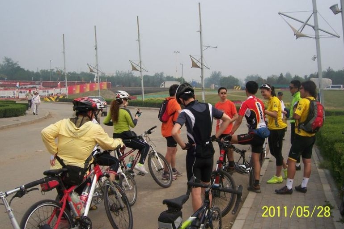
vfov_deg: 35.0
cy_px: 114
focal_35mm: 38
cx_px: 174
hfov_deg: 50.7
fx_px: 363
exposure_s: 1/500
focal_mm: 6
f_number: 4.5
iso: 80
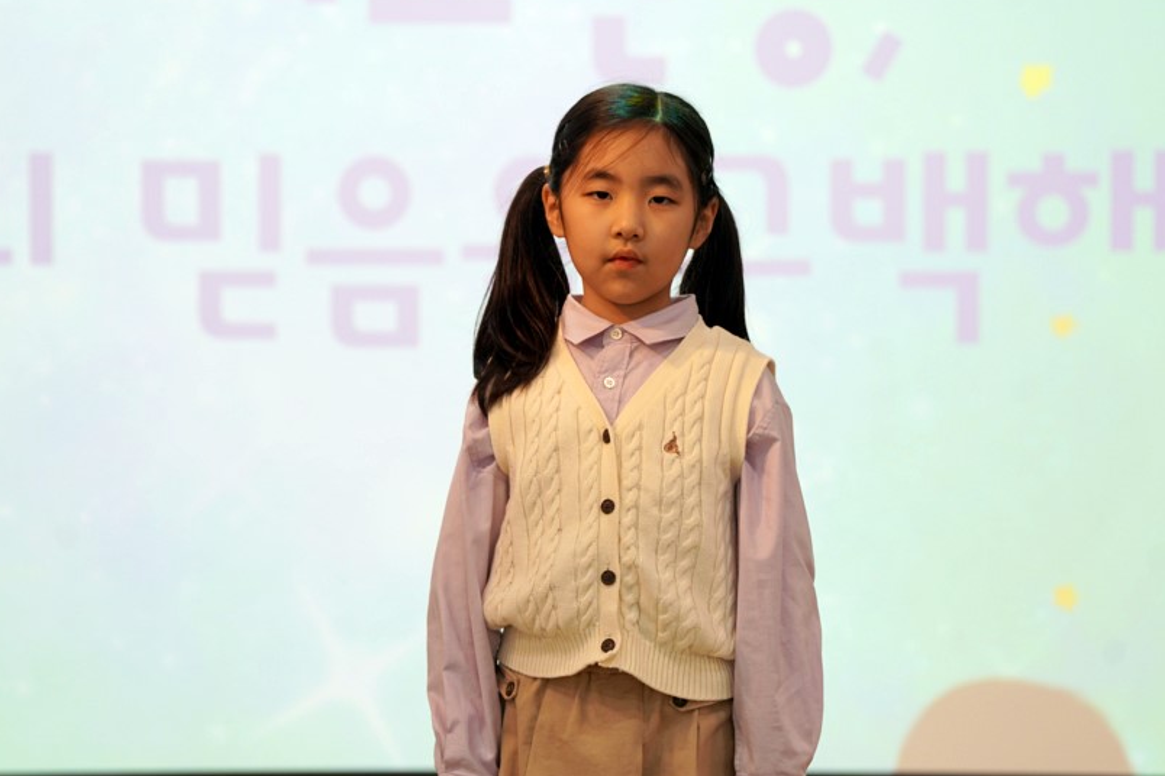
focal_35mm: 224
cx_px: 611
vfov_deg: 6.1
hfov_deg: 9.2
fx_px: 7248
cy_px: 391
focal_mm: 200
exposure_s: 1/250
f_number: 4
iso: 800
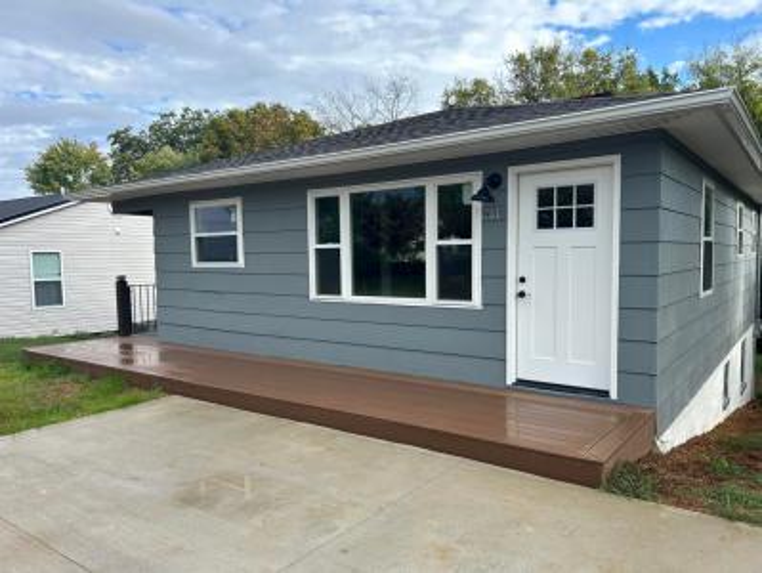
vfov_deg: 53.1
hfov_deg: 67.3
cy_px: 286
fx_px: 573
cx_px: 381
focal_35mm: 26
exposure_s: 1/1808
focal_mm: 5.7
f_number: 1.5
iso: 50
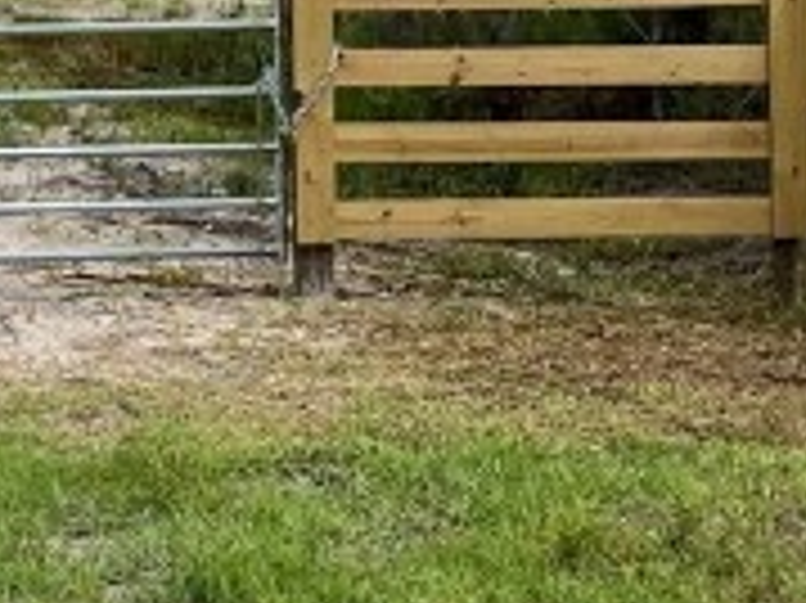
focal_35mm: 149
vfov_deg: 9.9
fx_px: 3467
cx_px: -176
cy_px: 22
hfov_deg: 12.9
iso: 50
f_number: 1.5
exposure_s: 1/5587
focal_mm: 5.7
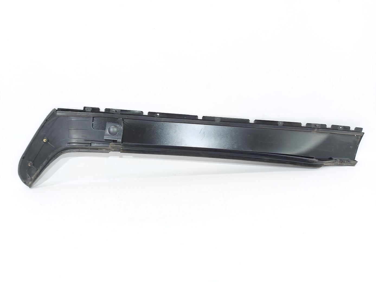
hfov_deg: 71.6
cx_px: 188
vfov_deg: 56.8
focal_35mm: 24
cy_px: 141
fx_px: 261
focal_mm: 5.23
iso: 80
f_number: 1.8
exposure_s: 1/50
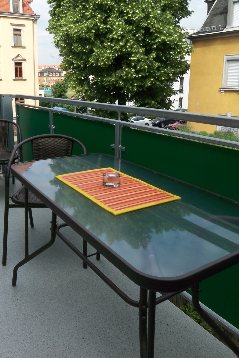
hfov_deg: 43.0
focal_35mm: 30
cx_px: 81
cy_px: 137
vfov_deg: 61.2
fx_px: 299
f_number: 5.6
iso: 50
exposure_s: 1/160
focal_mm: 3.8
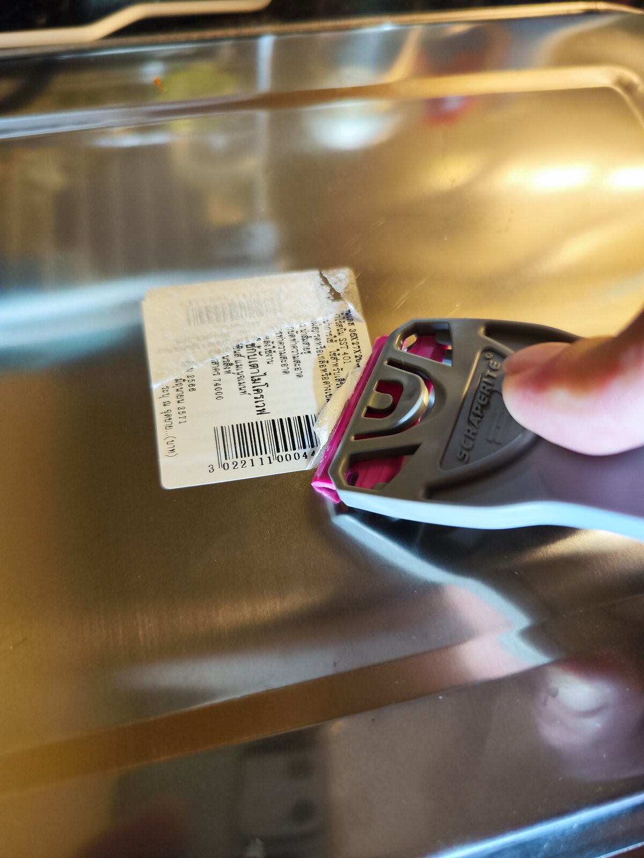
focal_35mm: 23
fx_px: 571
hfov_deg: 58.9
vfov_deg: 73.9
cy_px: 429
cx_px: 322
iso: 996
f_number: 1.69
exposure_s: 1/100
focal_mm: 7.01
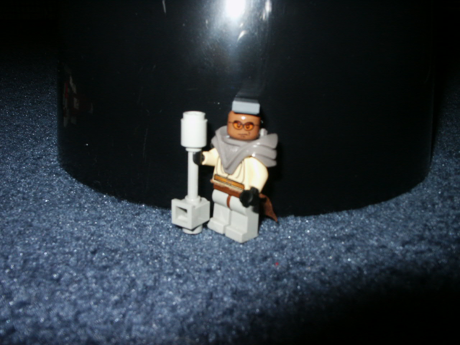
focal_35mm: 35
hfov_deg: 52.6
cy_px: 172
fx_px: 465
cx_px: 230
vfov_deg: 40.7
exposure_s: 1/45
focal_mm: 7.19
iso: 200
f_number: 6.7
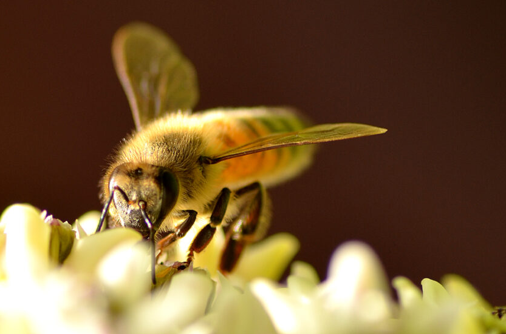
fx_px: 2327
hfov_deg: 12.4
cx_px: 203
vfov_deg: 8.2
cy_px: 176
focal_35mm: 166
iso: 200
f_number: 7.1
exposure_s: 1/500
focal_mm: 90
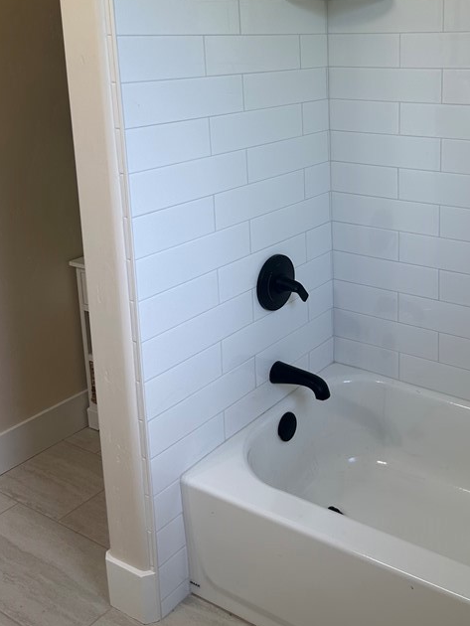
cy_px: 184
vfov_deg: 46.7
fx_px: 706
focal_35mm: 39
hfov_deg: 35.9
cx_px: 360
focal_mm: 6.86
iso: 80
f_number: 1.78
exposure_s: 1/120
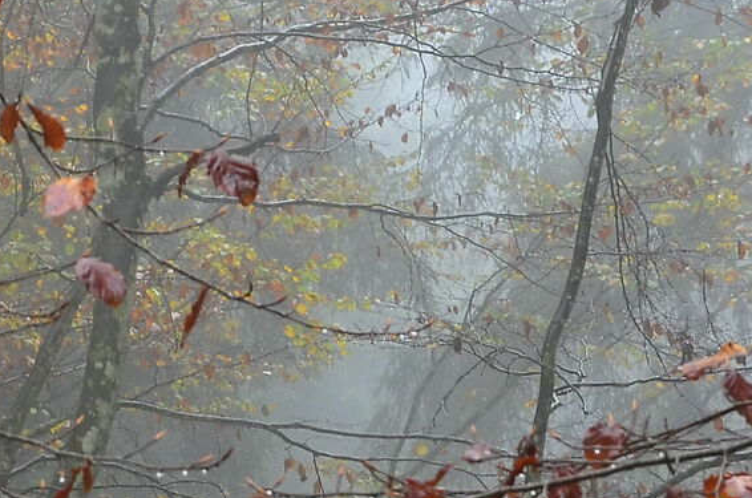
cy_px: 518
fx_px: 3317
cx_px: -98
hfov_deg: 12.7
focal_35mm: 159
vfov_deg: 8.5
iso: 280
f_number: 6.3
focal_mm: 25
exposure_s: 1/125
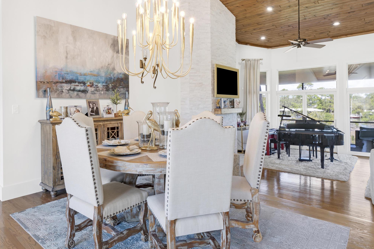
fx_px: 239
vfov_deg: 54.8
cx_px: 154
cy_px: 103
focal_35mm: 23
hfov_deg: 75.4
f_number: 11
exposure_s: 1/25
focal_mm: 15
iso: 400
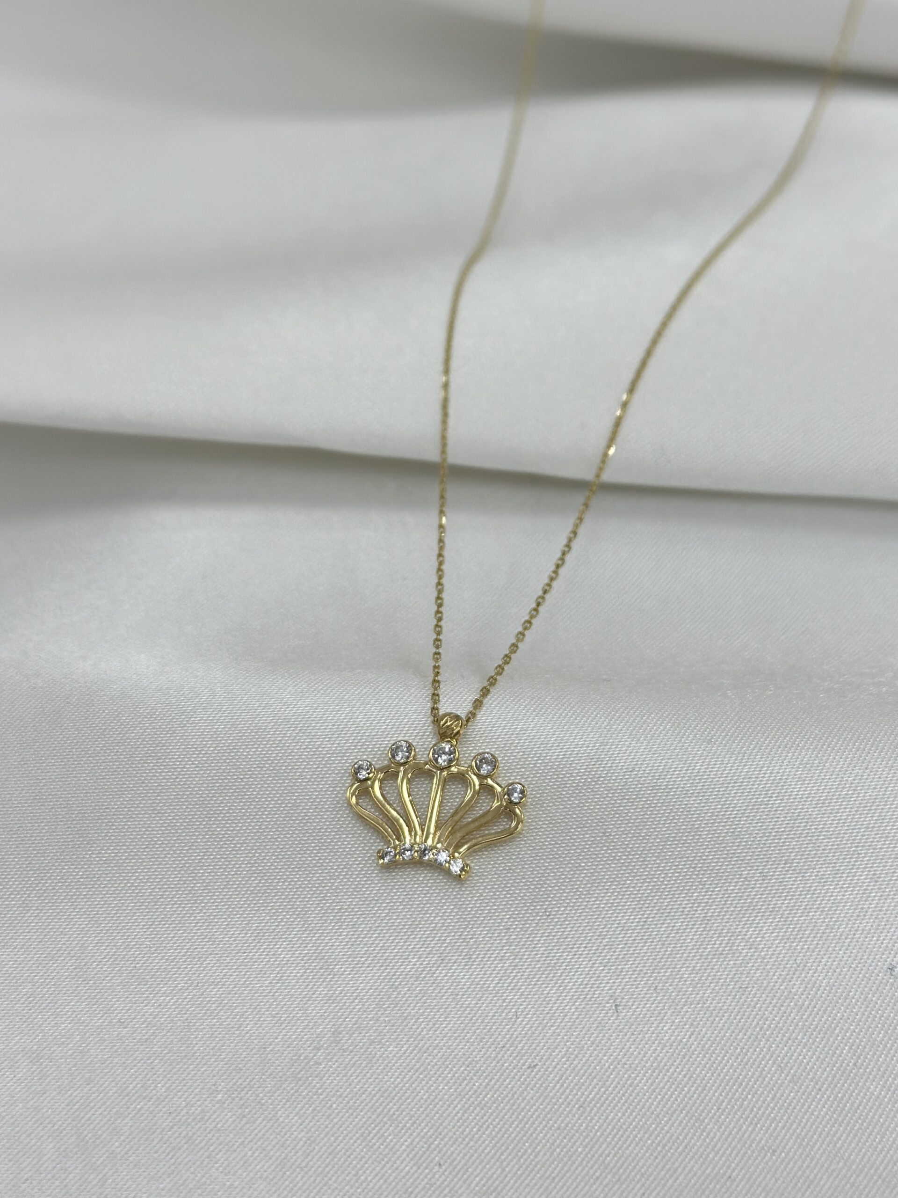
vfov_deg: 39.7
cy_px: 599
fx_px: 1660
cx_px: 449
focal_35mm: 48
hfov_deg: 30.3
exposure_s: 1/529
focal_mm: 6.86
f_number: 1.78
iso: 80
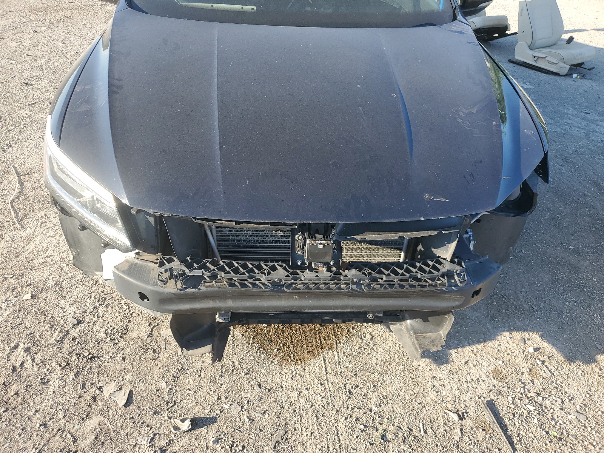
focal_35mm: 26
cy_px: 226
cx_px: 302
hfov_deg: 67.3
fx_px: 454
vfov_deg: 53.1
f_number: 1.5
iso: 50
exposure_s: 1/625
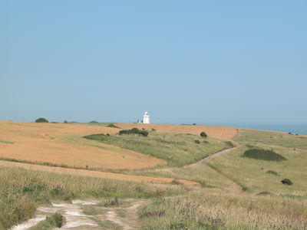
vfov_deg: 12.8
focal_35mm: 116
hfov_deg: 17.0
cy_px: 115
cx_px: 154
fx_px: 1029
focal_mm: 29.5
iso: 100
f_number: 5.9
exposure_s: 1/513
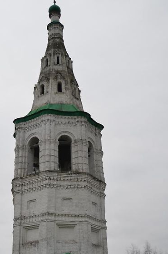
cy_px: 176
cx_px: 47
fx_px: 357
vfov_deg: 38.5
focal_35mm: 51
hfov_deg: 26.2
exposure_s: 1/125
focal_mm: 21
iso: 280
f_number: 5.6
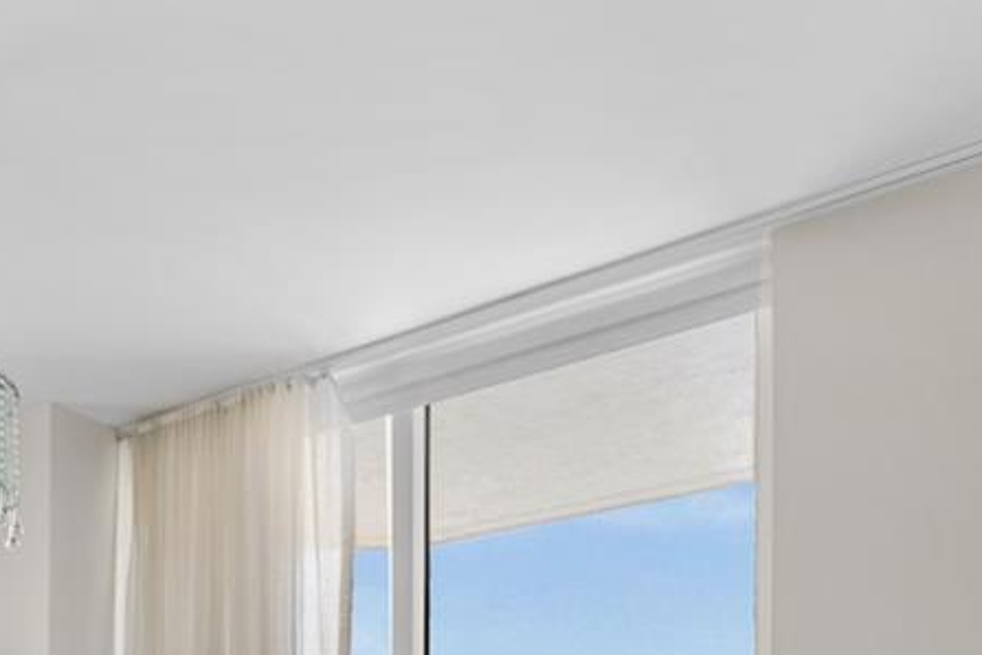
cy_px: 961
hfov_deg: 39.7
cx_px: -11
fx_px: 1173
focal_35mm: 43
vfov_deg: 24.7
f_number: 8
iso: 160
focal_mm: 12
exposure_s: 1/2.5
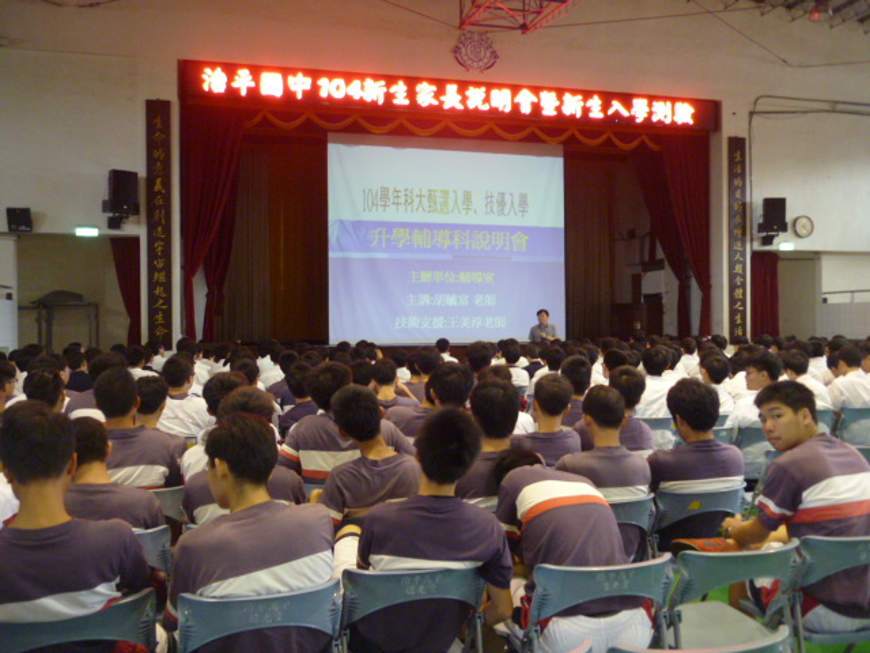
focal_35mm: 31
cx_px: 435
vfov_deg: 45.4
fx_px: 779
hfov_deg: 58.4
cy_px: 326
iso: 400
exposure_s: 1/13
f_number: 2.8
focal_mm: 5.5
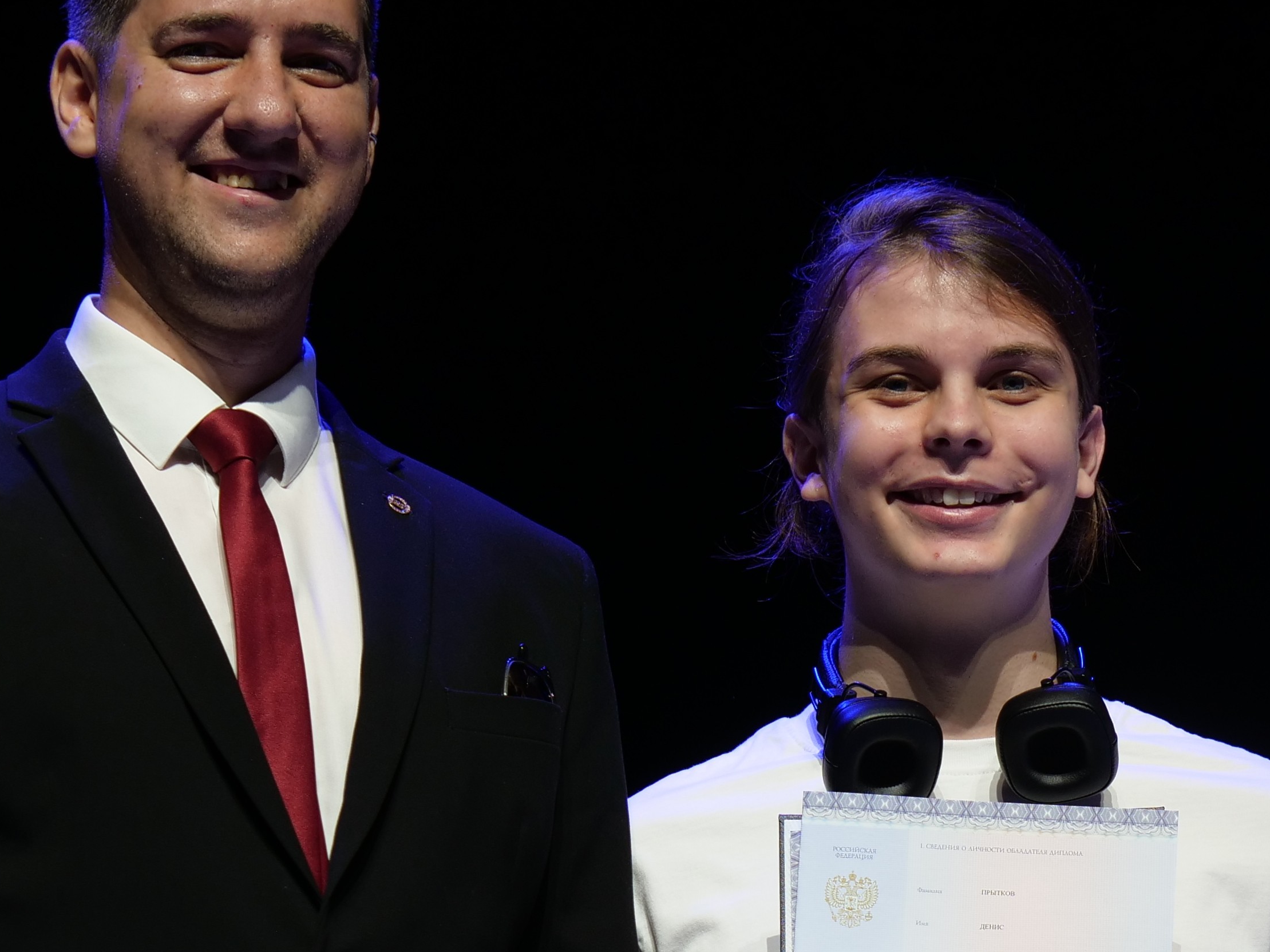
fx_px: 8915
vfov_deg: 6.1
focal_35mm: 243
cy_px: 790
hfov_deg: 8.1
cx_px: 816
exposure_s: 1/250
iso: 200
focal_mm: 52
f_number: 3.2
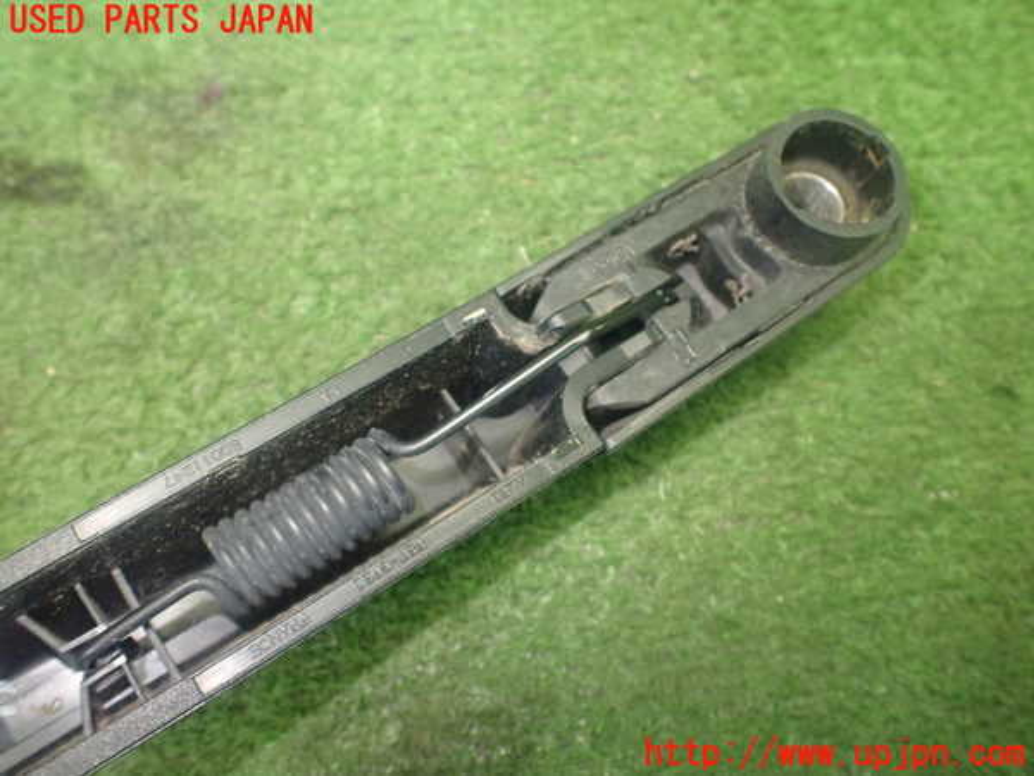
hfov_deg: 60.0
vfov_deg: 46.8
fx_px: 896
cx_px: 517
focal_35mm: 30
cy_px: 388
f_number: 2.3
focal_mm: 5.4
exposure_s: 1/100
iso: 800
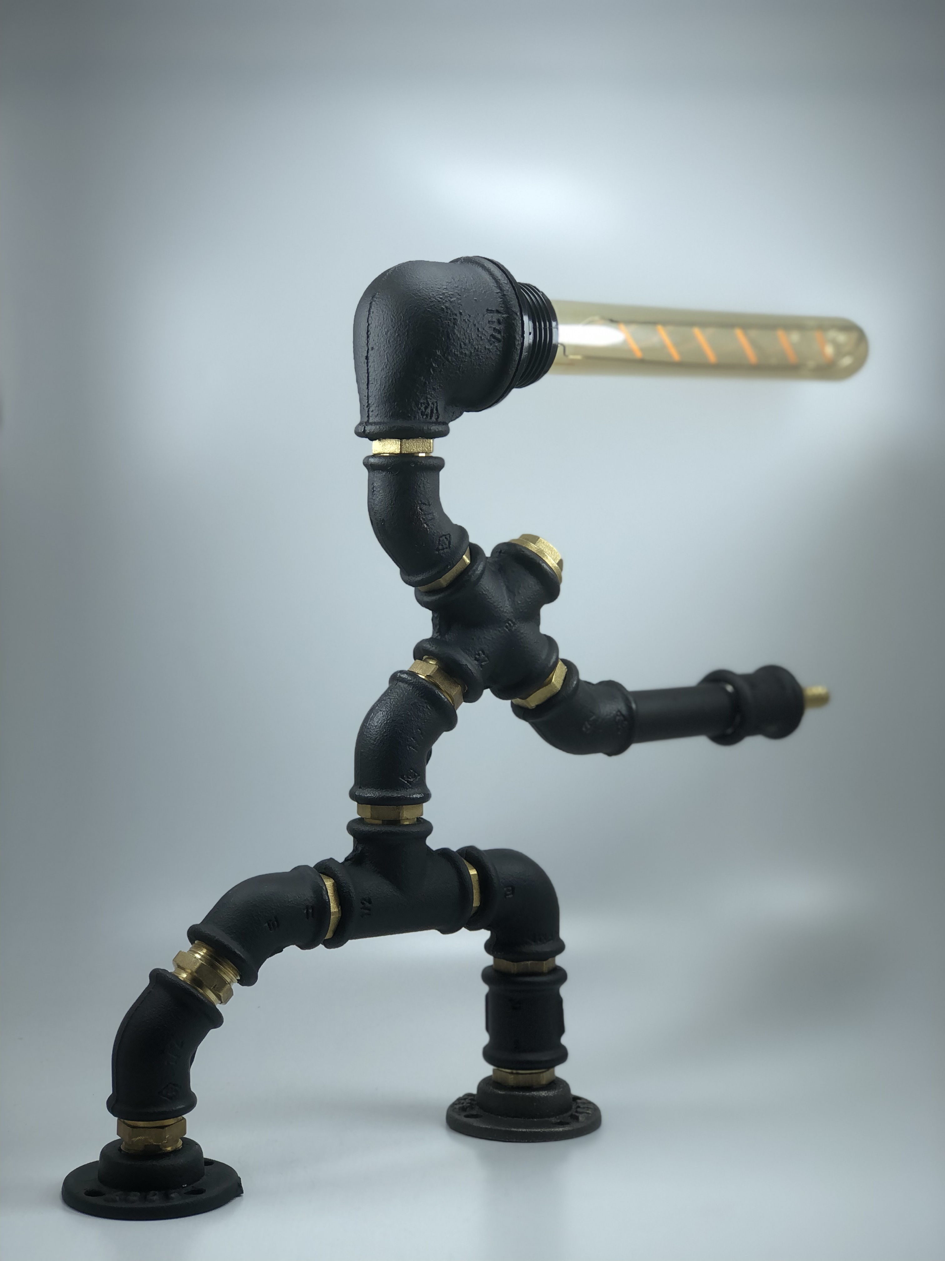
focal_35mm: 57
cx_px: 472
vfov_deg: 33.8
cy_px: 630
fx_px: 2075
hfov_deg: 25.7
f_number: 2.8
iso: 20
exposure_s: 1/115
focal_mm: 6.6
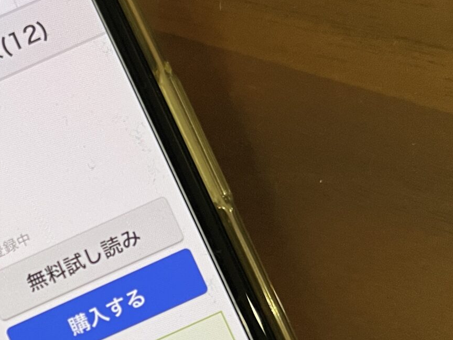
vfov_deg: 18.7
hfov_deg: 23.7
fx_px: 1008
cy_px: 332
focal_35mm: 77
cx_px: -46
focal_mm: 5.1
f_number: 1.6
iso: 100
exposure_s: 1/60
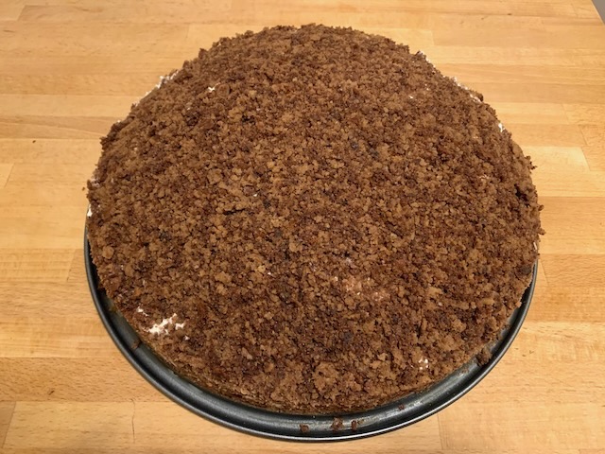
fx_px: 454
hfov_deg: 67.3
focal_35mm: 26
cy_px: 227
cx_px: 302
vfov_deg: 53.1
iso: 400
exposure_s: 1/37
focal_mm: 4.25
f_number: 1.8
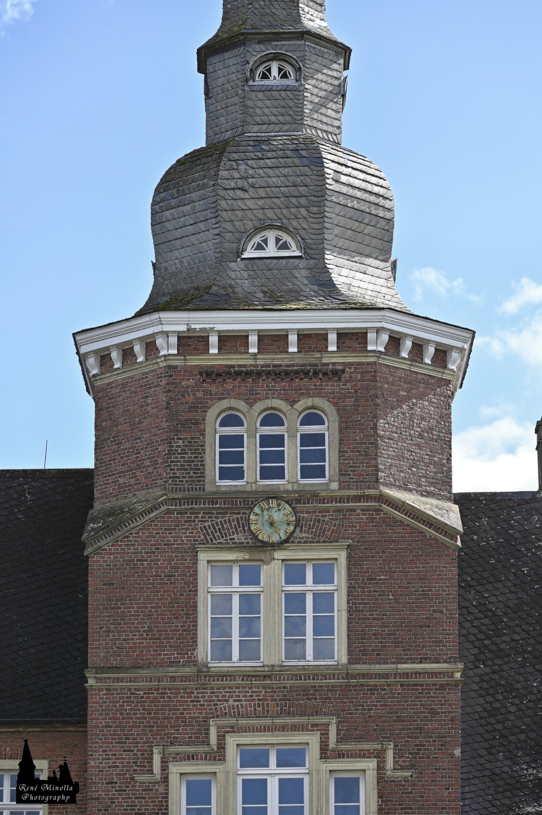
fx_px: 2713
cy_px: 408
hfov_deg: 11.4
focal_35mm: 120
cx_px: 271
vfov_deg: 17.1
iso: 200
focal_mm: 120
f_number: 6.3
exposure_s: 1/640
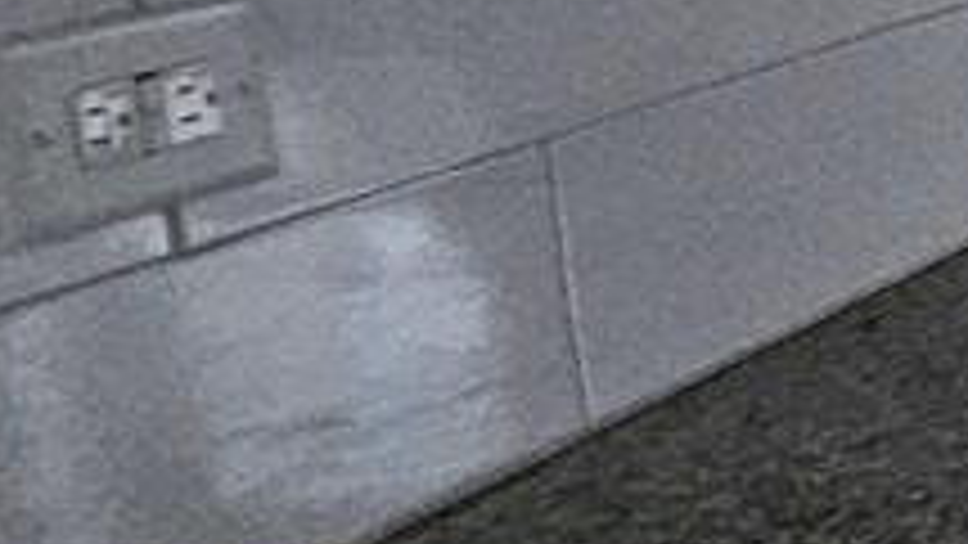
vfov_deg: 12.5
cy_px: -54
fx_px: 2439
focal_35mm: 95
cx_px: 3053
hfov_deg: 10.9
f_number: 2.2
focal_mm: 1.7
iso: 320
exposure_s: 1/60
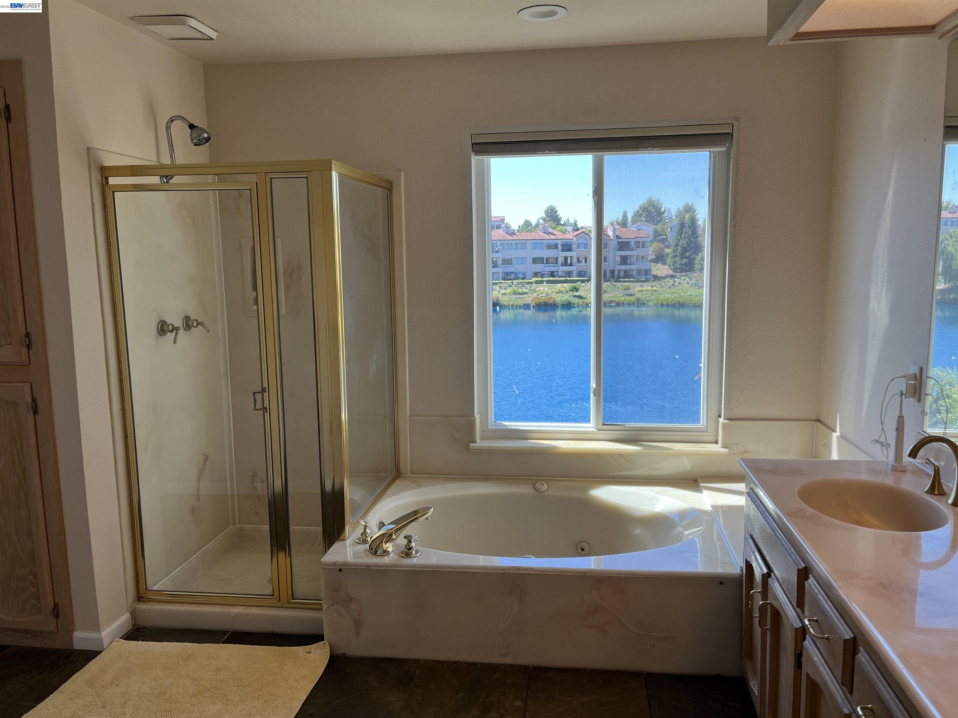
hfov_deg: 67.3
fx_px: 720
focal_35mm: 26
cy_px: 359
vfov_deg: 53.1
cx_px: 479
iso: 50
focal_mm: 5.1
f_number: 1.6
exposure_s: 1/316
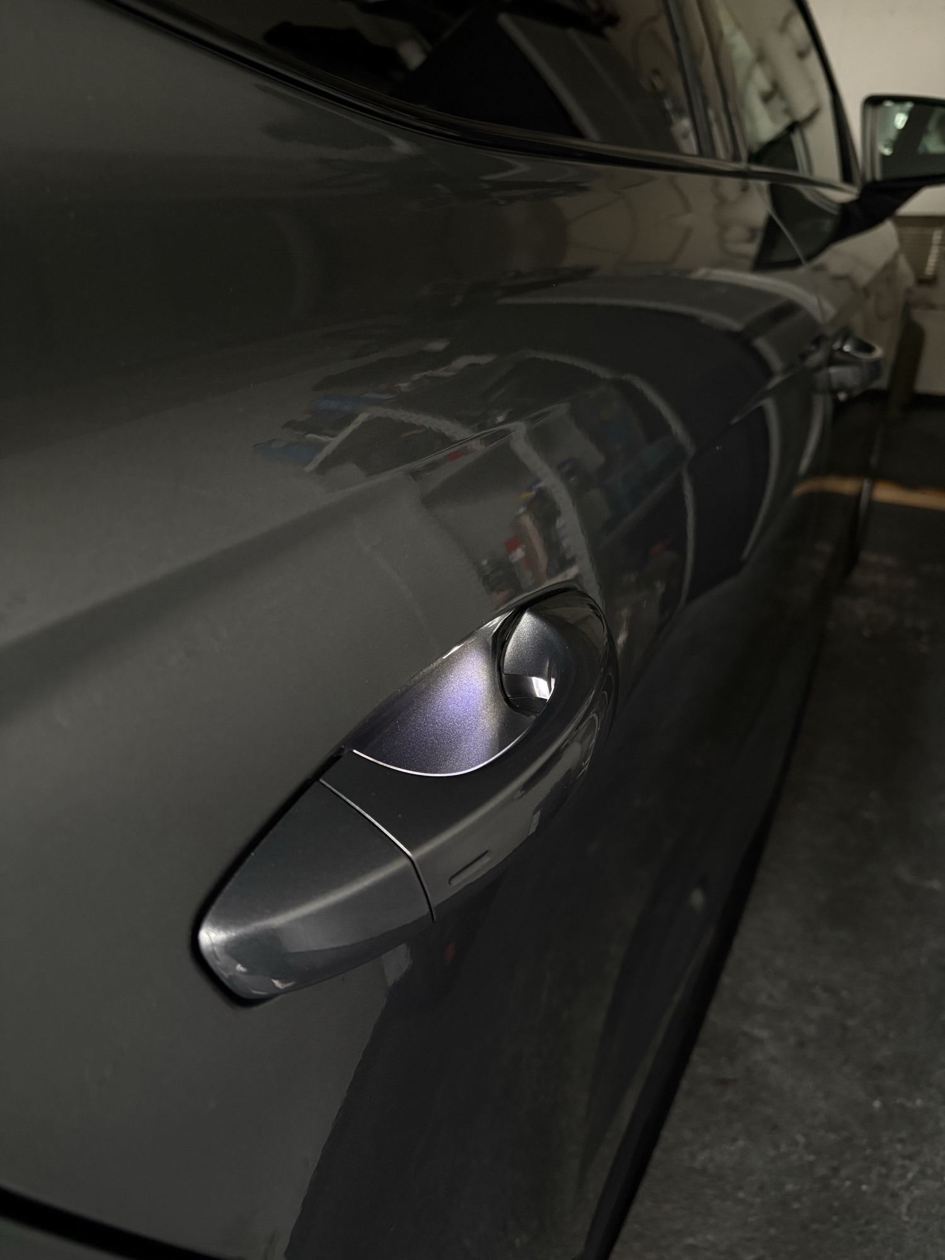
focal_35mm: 26
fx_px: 946
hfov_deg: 53.1
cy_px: 630
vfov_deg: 67.3
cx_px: 472
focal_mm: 5.96
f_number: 1.6
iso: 500
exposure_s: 1/60
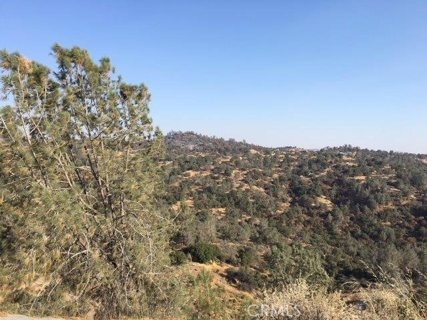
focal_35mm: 29
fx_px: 358
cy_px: 160
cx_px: 214
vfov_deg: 48.2
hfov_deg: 61.7
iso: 25
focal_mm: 4.15
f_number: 2.2
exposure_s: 1/1054
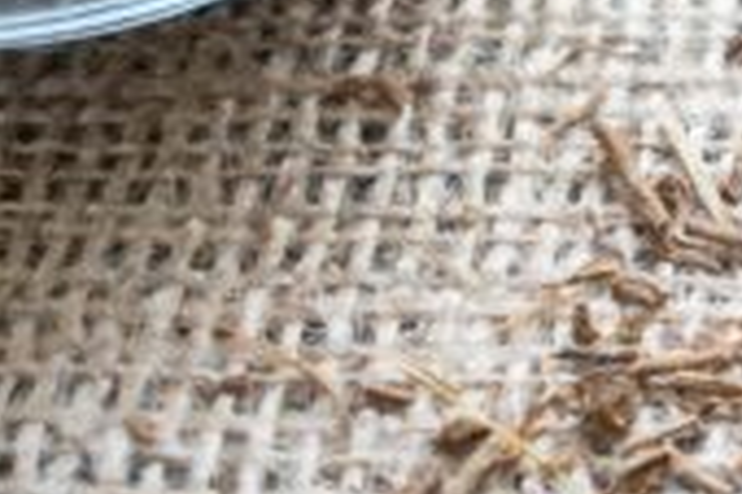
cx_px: 1519
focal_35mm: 231
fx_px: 4756
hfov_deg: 8.4
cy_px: -175
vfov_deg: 5.9
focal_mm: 34
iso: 100
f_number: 4.5
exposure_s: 1/30
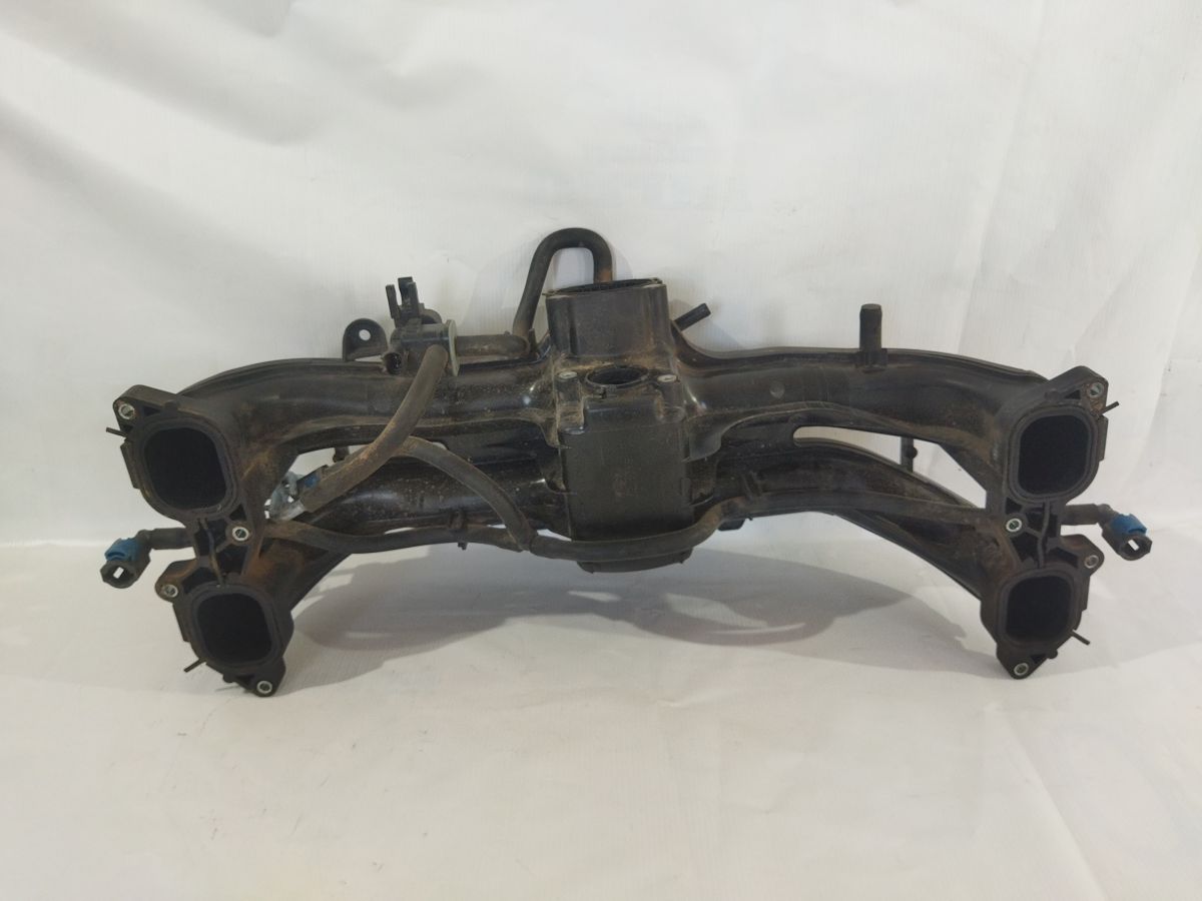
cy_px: 450
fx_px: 938
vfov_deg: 51.4
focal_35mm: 27
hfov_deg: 65.3
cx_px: 601
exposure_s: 1/50
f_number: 1.79
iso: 153
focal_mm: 4.71
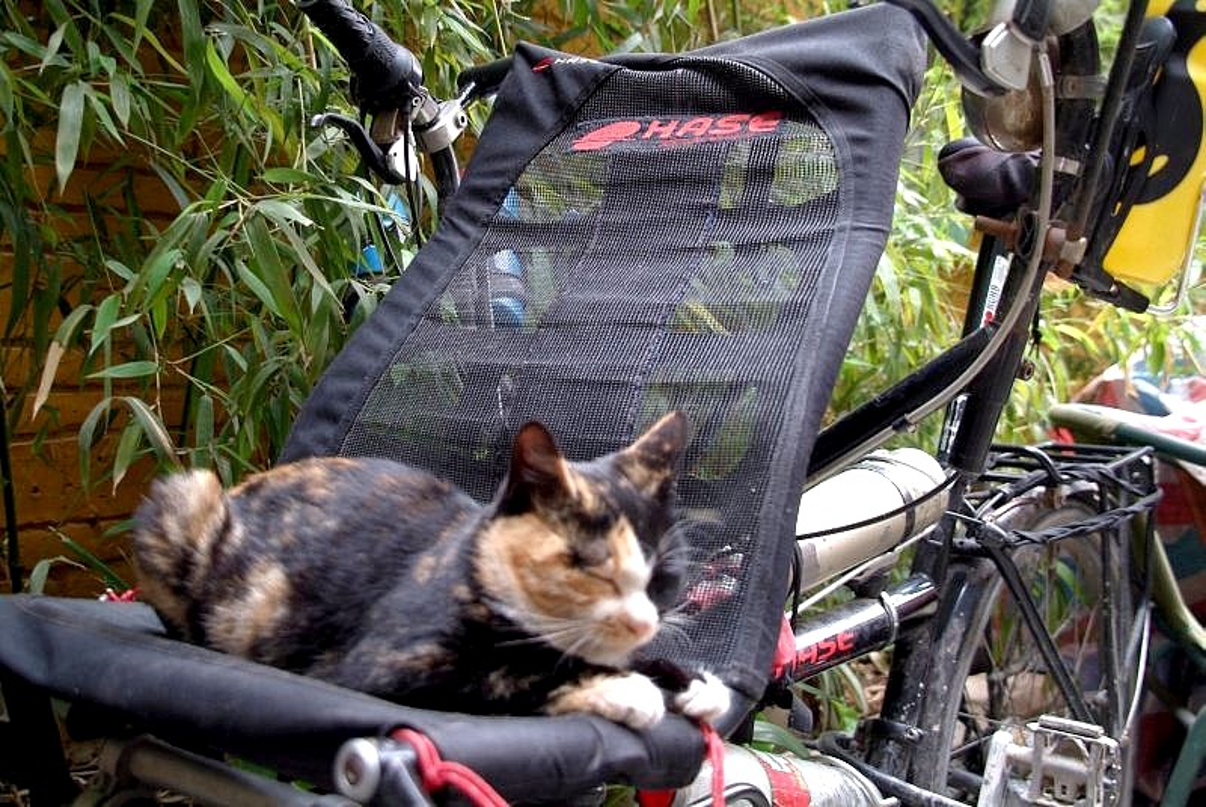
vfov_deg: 34.3
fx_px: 1308
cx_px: 603
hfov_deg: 49.5
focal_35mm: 39
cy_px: 404
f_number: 4
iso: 200
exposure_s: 1/45
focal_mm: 26
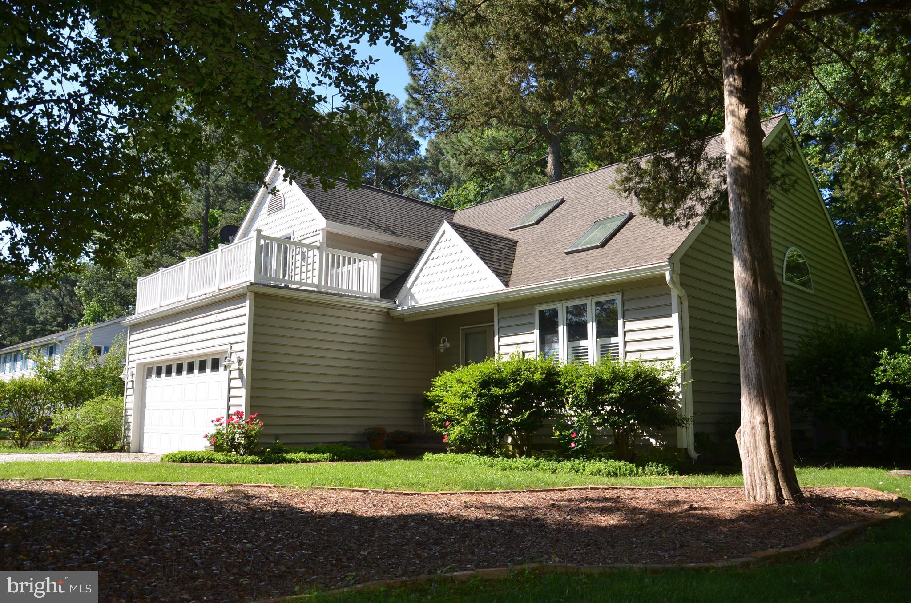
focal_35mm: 27
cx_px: 456
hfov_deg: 67.5
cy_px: 302
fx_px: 682
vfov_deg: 47.7
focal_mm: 18
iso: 100
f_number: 5.6
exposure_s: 1/250
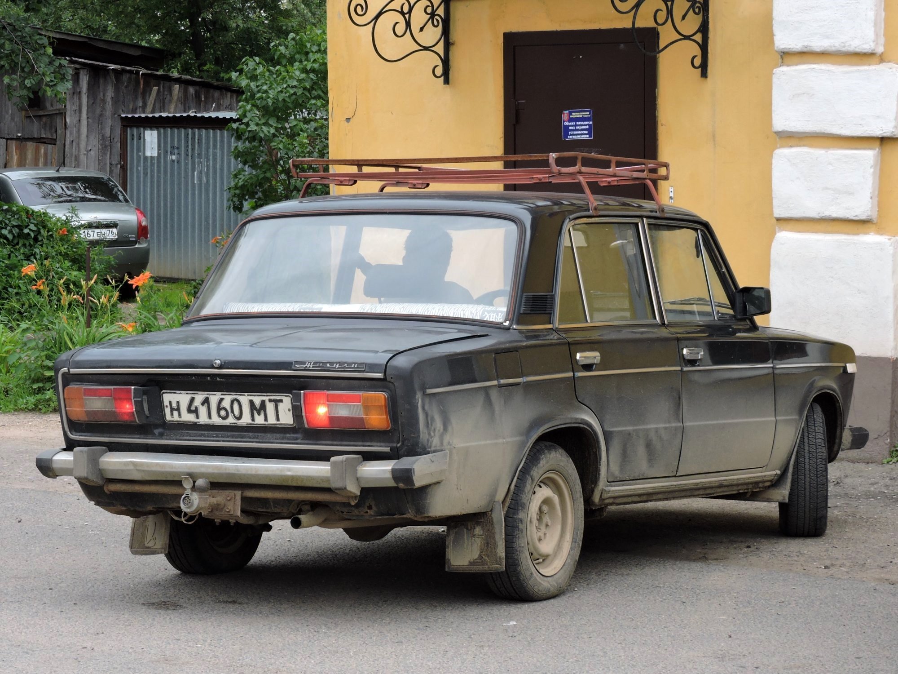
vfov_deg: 14.1
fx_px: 2724
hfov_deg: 18.7
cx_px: 449
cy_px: 337
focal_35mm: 105
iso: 100
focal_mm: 18.8
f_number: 4.8
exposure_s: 1/125
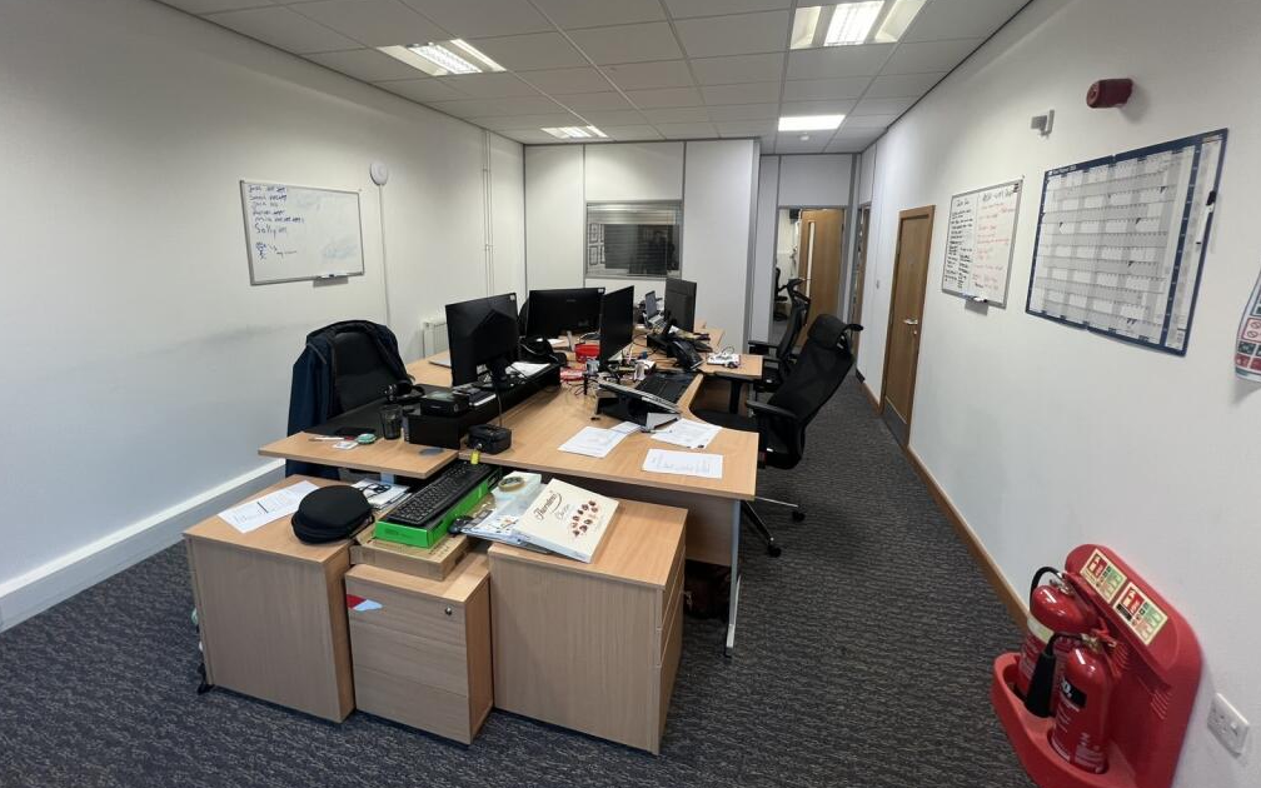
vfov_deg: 77.9
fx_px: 481
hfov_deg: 105.3
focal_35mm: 14
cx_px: 627
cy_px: 324
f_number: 1.8
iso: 125
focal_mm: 1.57
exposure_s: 1/100
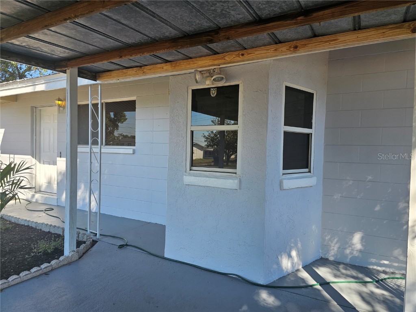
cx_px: 208
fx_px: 276
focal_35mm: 23
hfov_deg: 73.9
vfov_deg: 58.9
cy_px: 156
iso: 10
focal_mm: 6.3
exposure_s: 1/179
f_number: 1.7
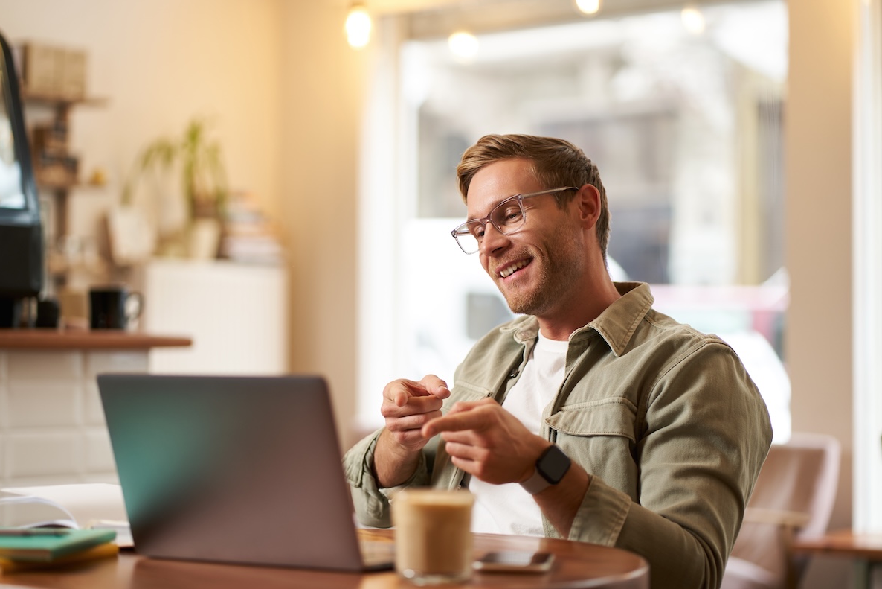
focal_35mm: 86
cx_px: 437
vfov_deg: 15.9
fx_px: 2107
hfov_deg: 23.6
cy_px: 292
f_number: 2
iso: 250
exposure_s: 1/125
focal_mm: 85
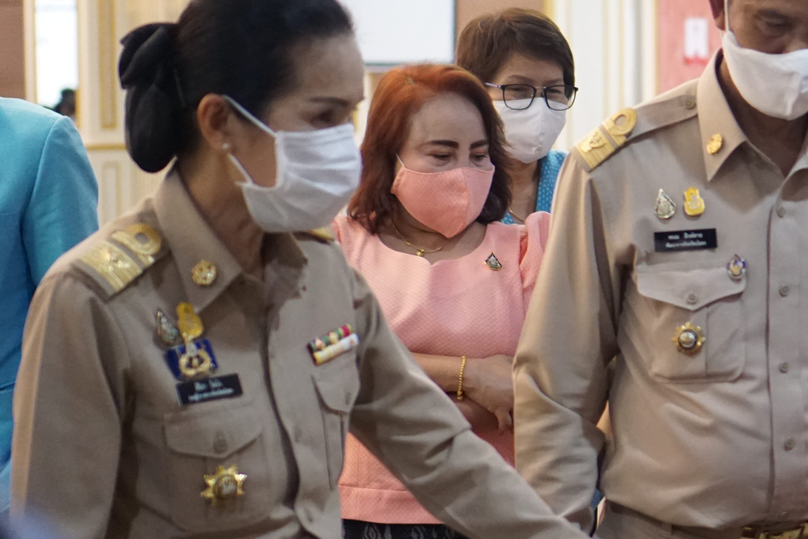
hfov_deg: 17.3
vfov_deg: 11.9
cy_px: 347
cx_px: 843
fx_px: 2583
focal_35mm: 115
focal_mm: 35
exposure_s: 1/60
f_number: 2
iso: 1600
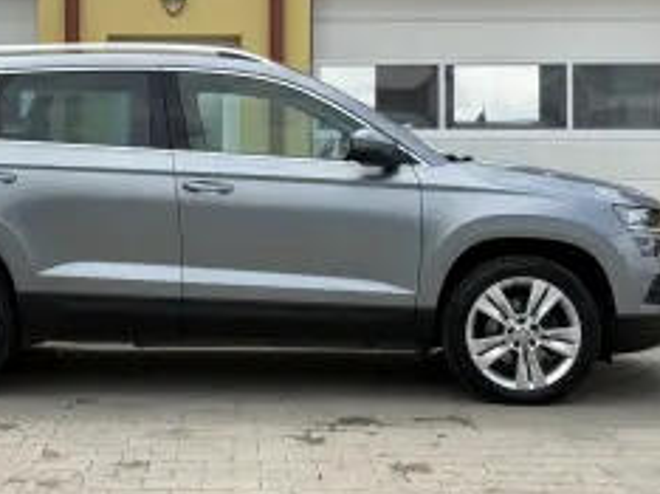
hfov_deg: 26.2
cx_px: 223
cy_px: 186
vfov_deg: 19.8
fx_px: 1409
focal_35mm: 74
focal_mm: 6.76
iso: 80
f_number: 1.78
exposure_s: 1/3378
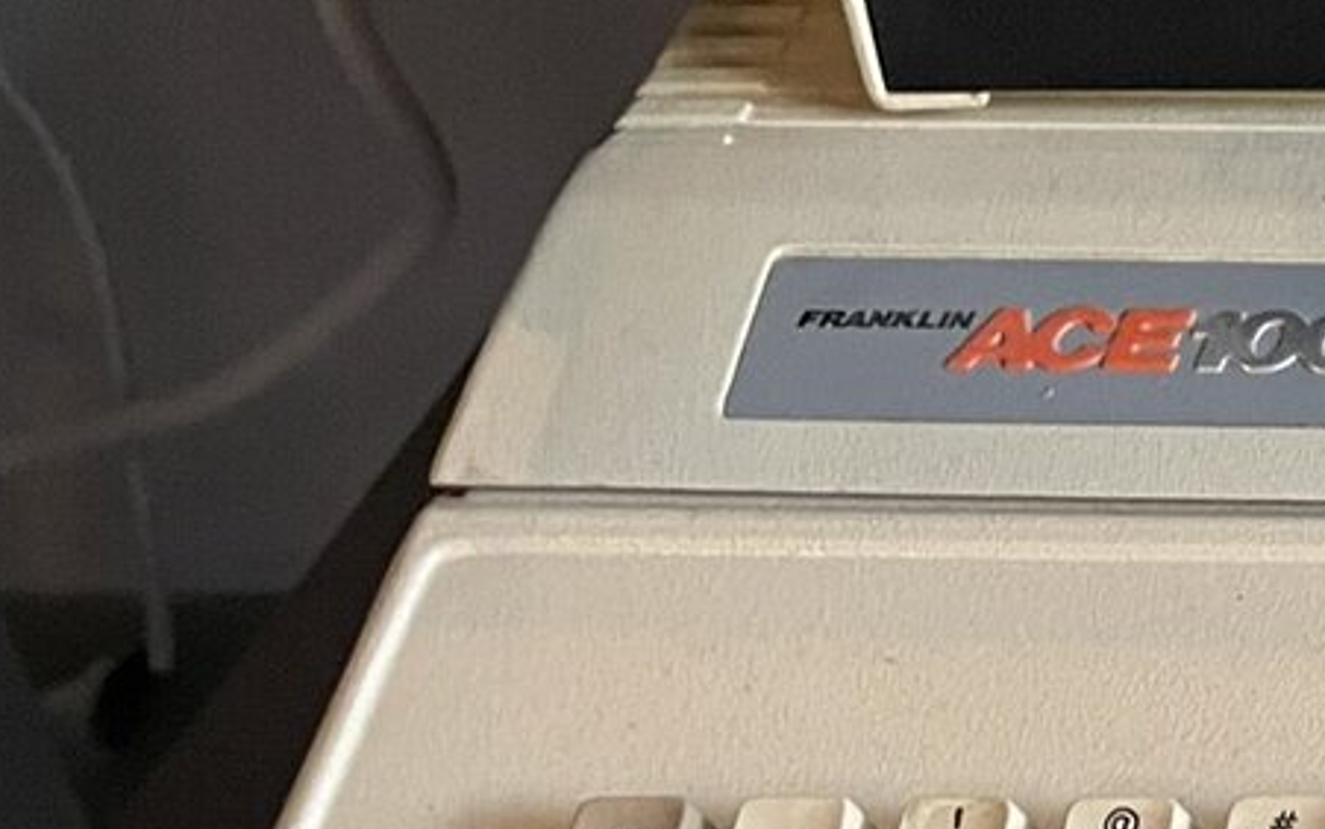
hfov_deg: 18.8
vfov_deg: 13.9
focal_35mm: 94
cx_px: 2121
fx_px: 3395
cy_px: 544
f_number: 1.6
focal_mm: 5.1
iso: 500
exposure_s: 1/40
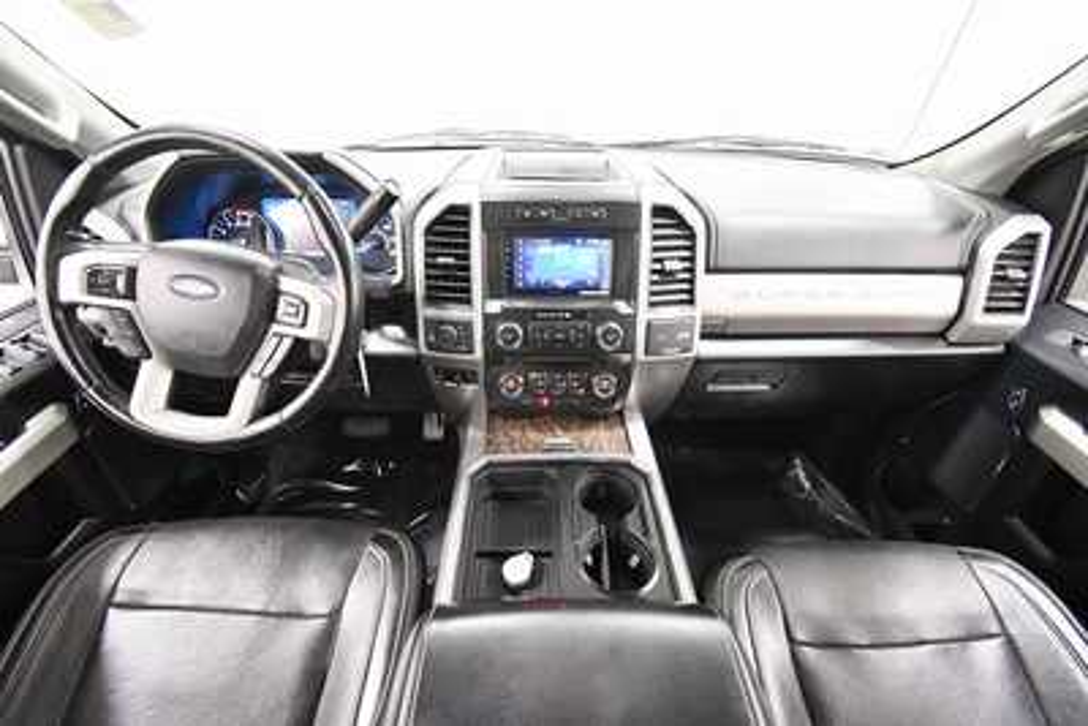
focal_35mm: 15
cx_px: 544
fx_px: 453
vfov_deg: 77.4
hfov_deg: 100.4
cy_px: 363
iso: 5000
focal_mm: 10
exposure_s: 1/60
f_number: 4.5
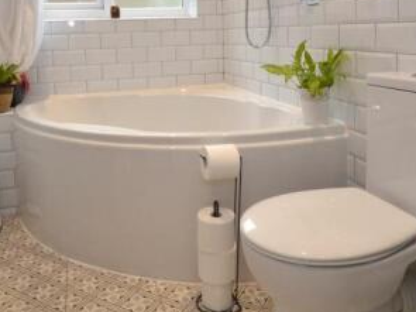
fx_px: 384
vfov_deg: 42.3
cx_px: 188
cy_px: 64
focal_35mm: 32
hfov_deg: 56.7
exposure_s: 1/80
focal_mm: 10
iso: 400
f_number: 4.5
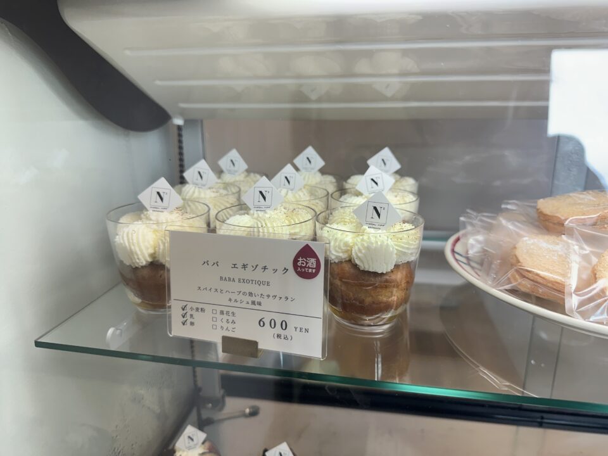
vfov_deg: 56.8
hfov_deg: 71.6
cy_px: 228
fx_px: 422
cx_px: 304
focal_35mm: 24
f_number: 1.78
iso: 100
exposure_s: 1/120
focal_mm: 6.86
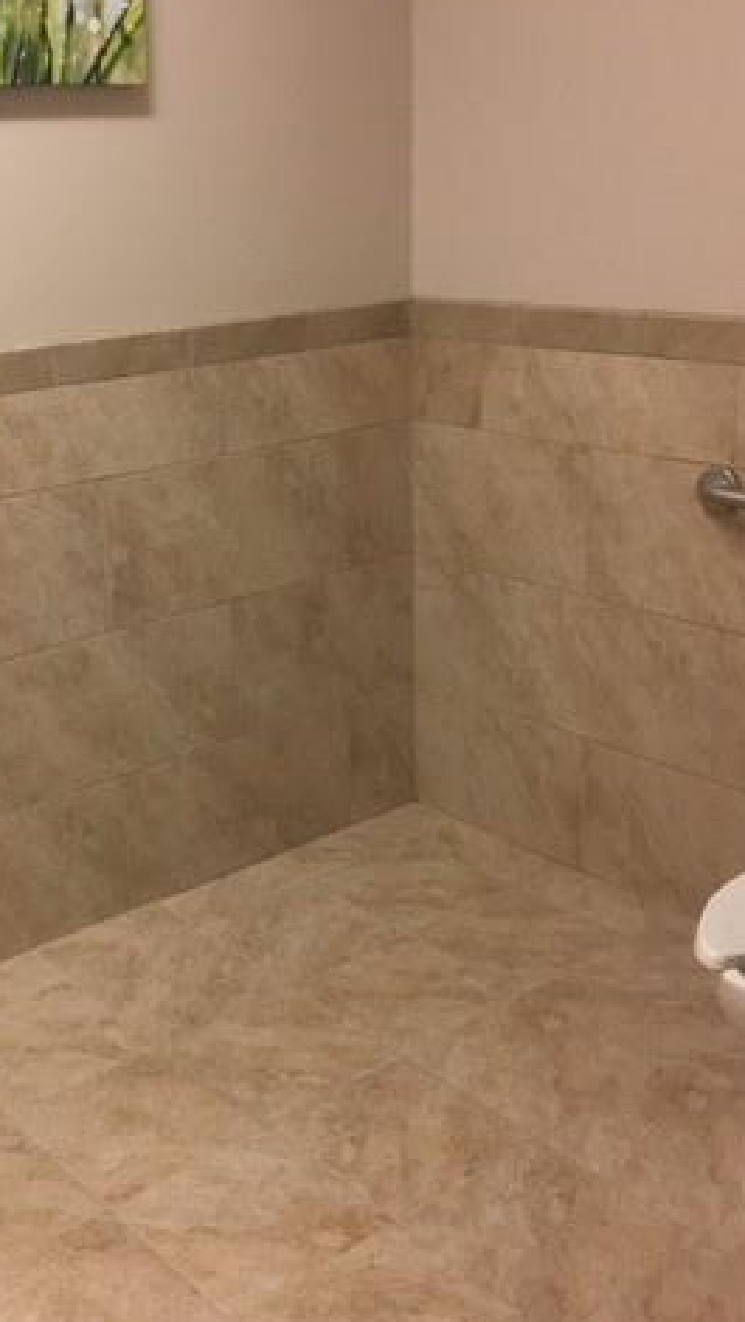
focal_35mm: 43
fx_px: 1507
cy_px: 641
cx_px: 239
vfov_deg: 47.3
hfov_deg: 27.6
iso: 80
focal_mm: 4.15
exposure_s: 1/30
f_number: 2.2
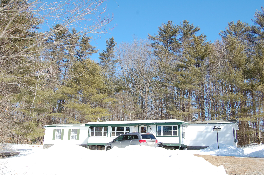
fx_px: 286
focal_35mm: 39
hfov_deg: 49.6
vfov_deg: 34.1
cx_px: 132
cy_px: 88
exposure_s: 1/320
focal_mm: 26
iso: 200
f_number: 9
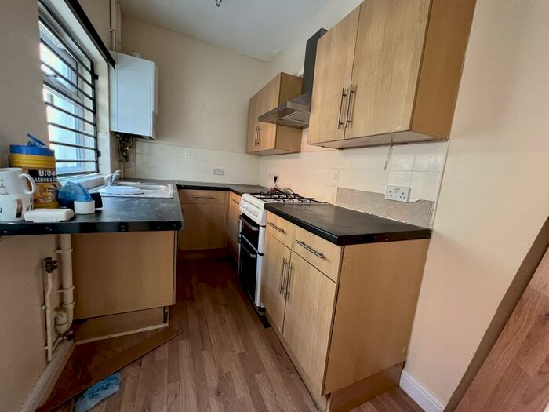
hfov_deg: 106.2
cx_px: 274
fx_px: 206
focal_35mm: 13
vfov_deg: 89.9
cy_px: 206
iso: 320
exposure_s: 1/60
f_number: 1.8
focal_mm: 1.57
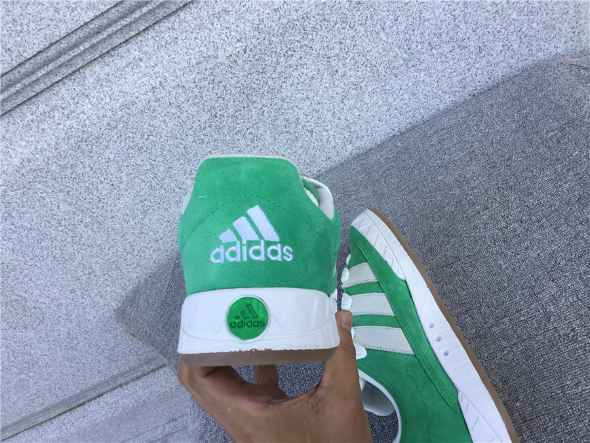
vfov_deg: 45.4
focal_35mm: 31
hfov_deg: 58.4
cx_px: 295
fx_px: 528
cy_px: 222
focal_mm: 3.3
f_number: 2.4
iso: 25
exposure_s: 1/143
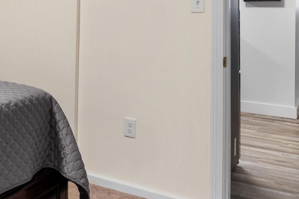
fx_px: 407
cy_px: 3
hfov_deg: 35.9
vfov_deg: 26.2
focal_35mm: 49
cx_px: -9
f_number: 11
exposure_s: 1.3
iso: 64
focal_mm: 12
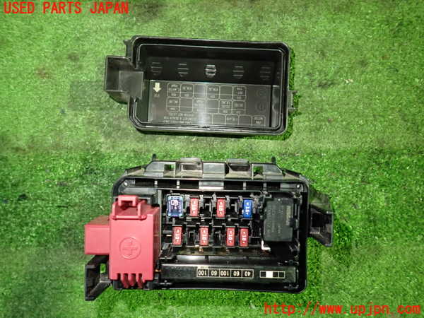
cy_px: 159
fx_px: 306
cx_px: 212
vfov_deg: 54.9
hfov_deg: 69.4
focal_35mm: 25
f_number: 2
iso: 500
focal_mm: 4.5
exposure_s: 1/30
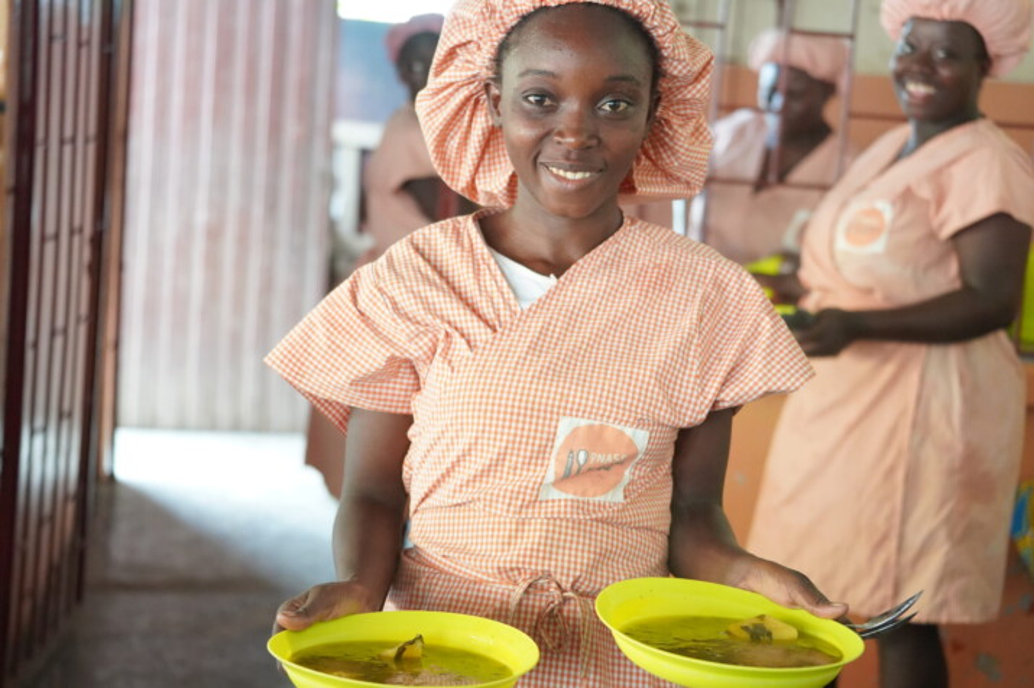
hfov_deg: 27.7
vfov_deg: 18.7
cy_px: 344
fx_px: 2096
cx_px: 517
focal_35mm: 73
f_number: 4.5
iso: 6400
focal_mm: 73
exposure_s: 1/160
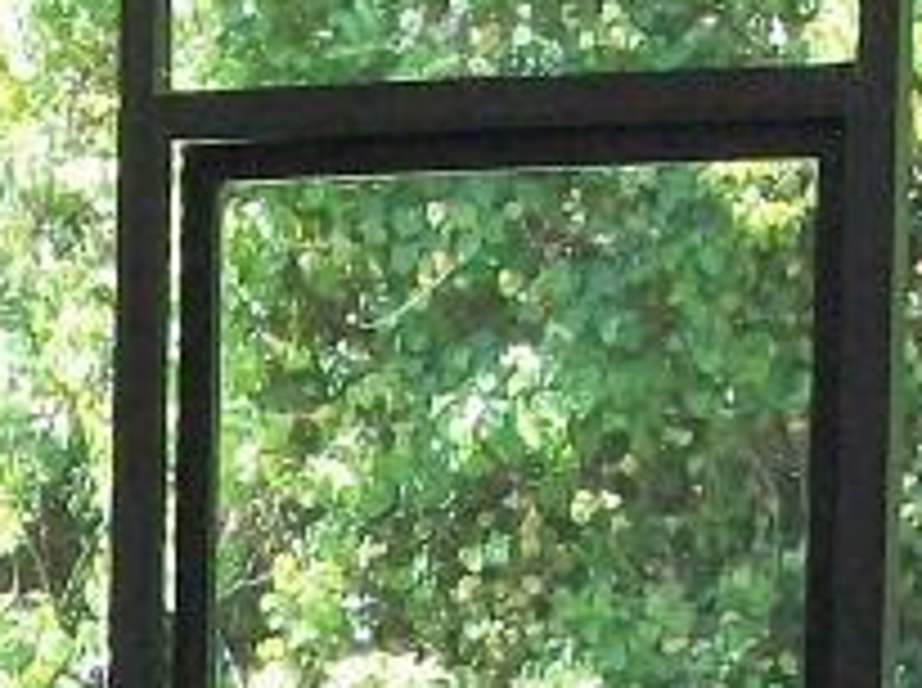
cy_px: 1275
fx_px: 4786
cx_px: -94
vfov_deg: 7.9
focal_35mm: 180
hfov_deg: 10.9
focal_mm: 6
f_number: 2.7
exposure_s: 1/160
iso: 160
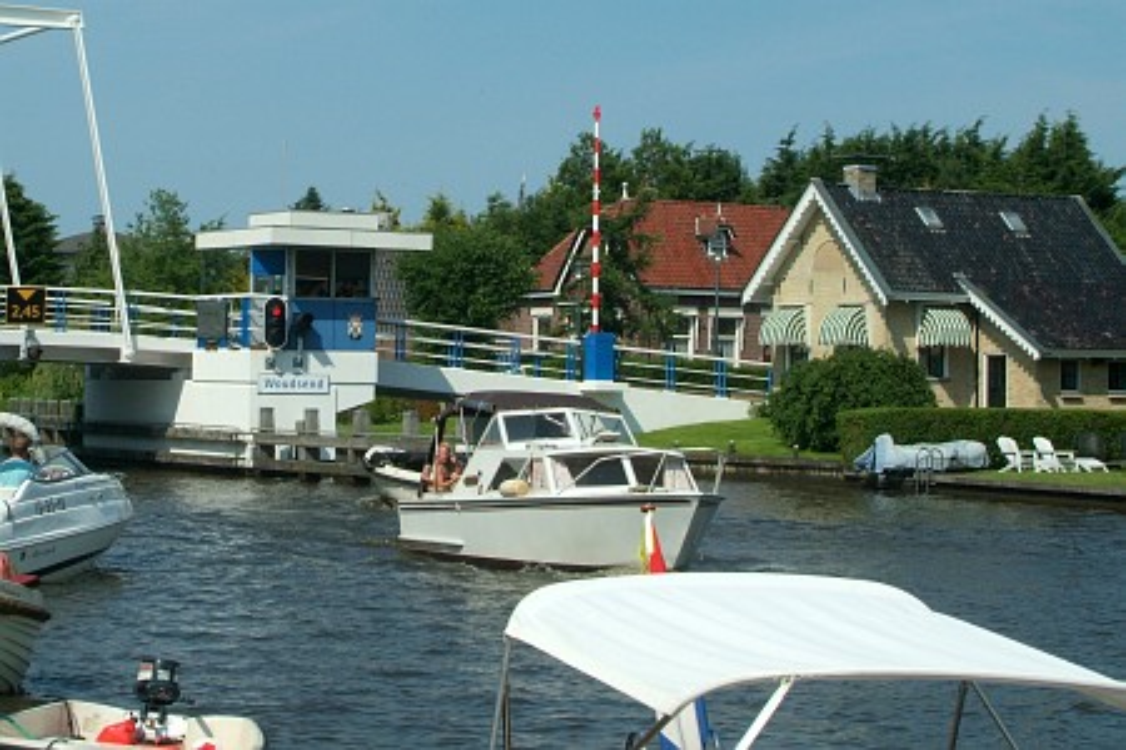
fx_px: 2252
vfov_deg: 18.9
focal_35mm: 72
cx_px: 563
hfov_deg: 28.1
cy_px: 375
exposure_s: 1/1000
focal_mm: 48
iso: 400
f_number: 13
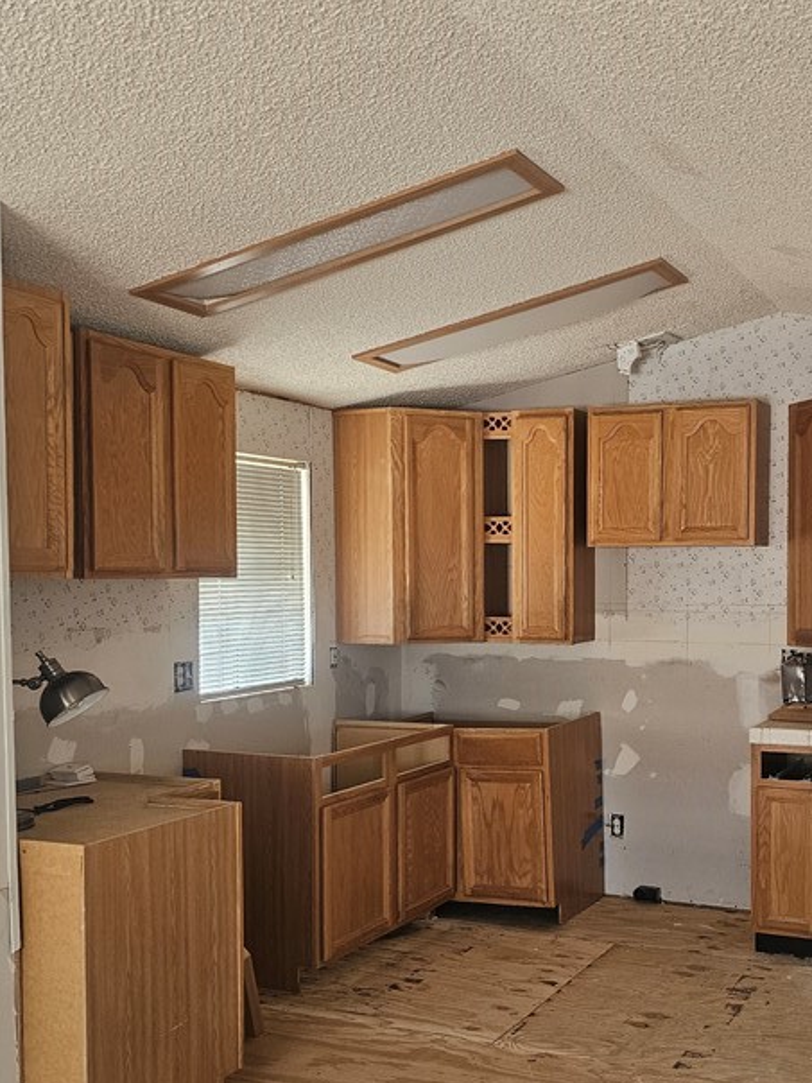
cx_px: 559
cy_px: 653
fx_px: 1220
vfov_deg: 47.6
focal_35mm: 39
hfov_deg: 36.3
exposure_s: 1/120
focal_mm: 6.3
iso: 160
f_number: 1.7
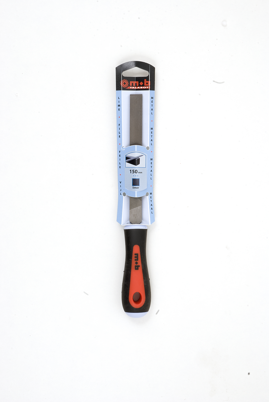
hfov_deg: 19.0
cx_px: 134
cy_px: 201
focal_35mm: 72
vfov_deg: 28.0
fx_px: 805
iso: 100
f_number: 29
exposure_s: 2.5
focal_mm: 48
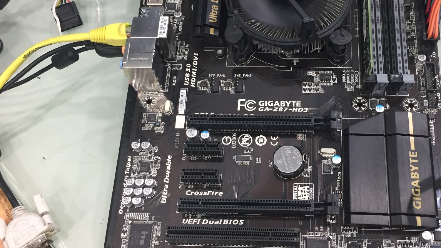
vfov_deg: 26.5
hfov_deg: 45.1
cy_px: 117
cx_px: 273
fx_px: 526
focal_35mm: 45
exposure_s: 1/33
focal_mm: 4.15
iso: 160
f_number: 2.2
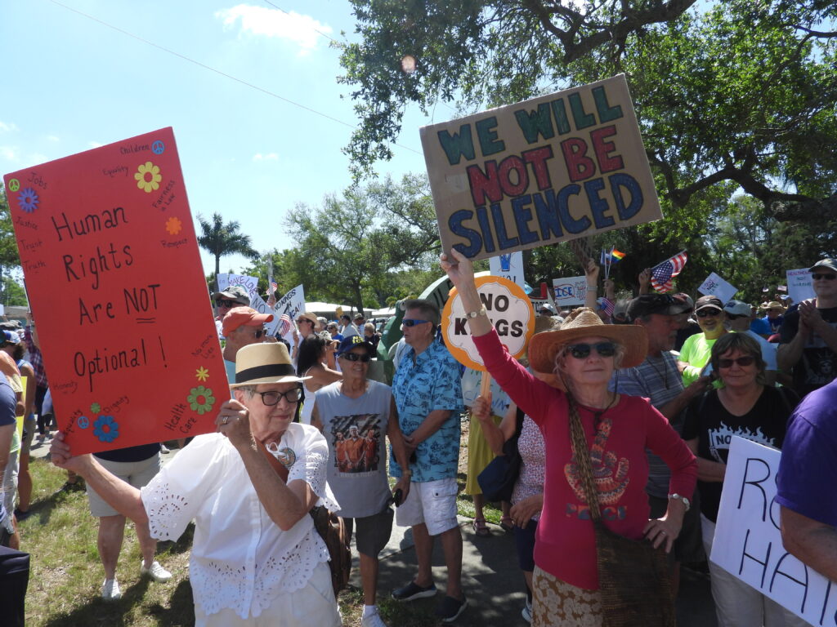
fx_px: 580
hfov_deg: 71.6
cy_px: 314
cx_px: 418
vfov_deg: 56.8
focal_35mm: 24
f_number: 2.8
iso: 100
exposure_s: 1/1250
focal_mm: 4.3
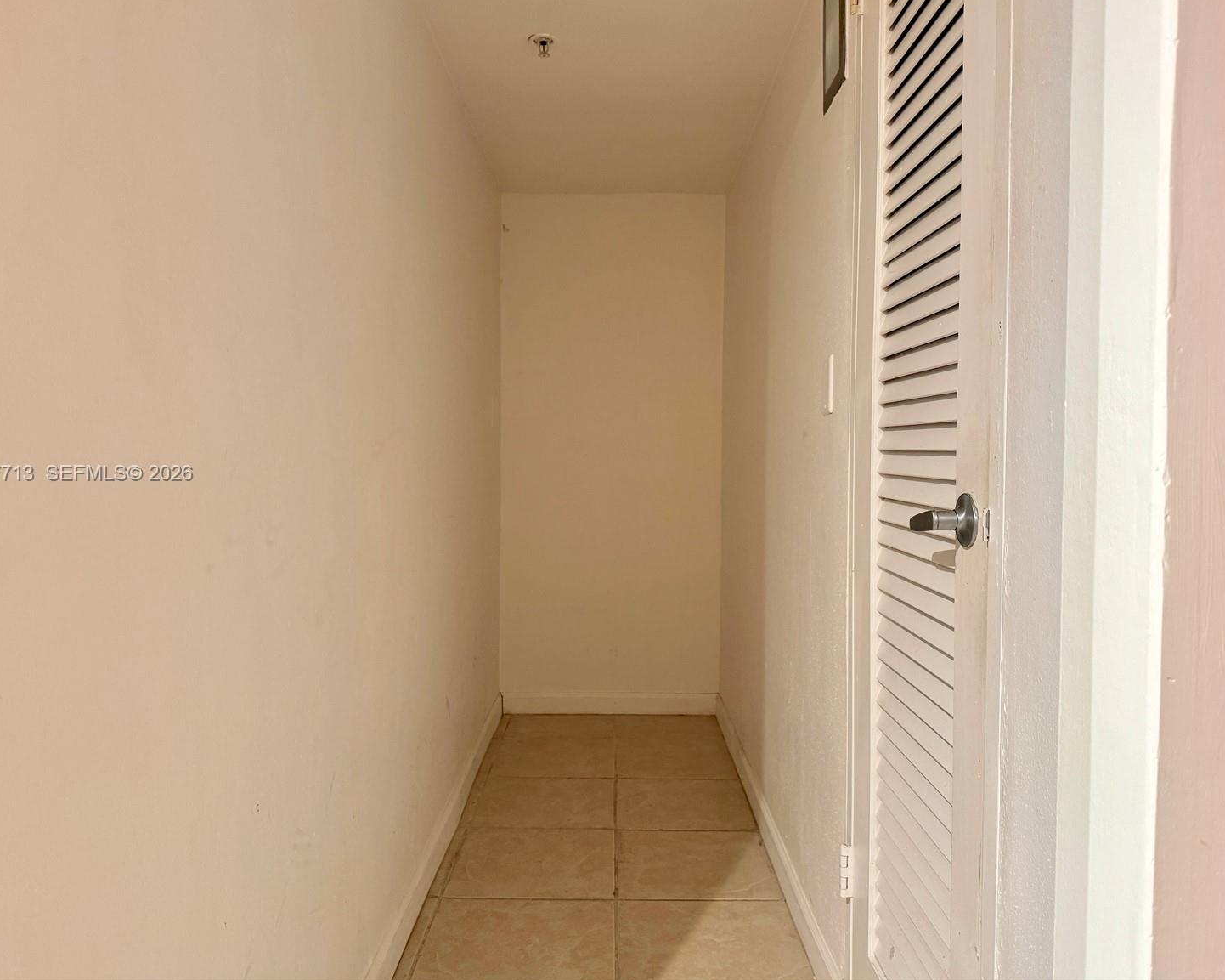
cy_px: 474
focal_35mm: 26
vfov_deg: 54.9
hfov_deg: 66.0
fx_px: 942
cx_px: 607
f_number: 1.78
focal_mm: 6.76
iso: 250
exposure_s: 1/60
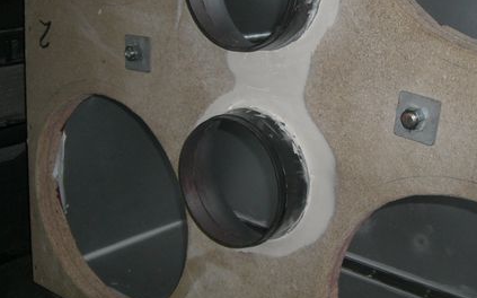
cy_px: 140
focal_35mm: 61
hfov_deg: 33.4
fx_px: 793
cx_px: 288
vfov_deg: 21.3
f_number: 2.7
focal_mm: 6.2
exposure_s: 1/60
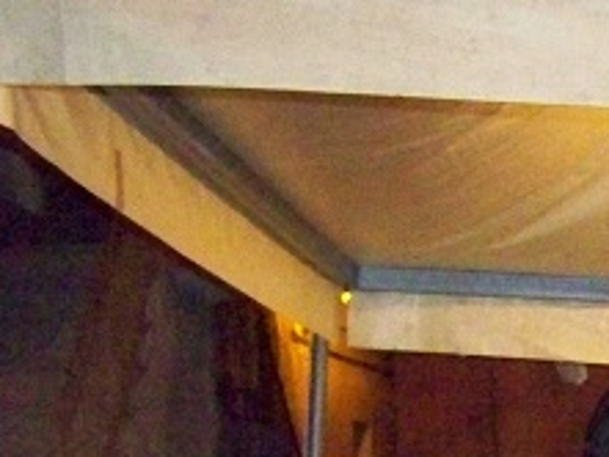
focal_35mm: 103
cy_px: 597
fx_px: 1813
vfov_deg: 13.8
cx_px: 796
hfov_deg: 17.8
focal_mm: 6.3
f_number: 2.8
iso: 1600
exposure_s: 1/60
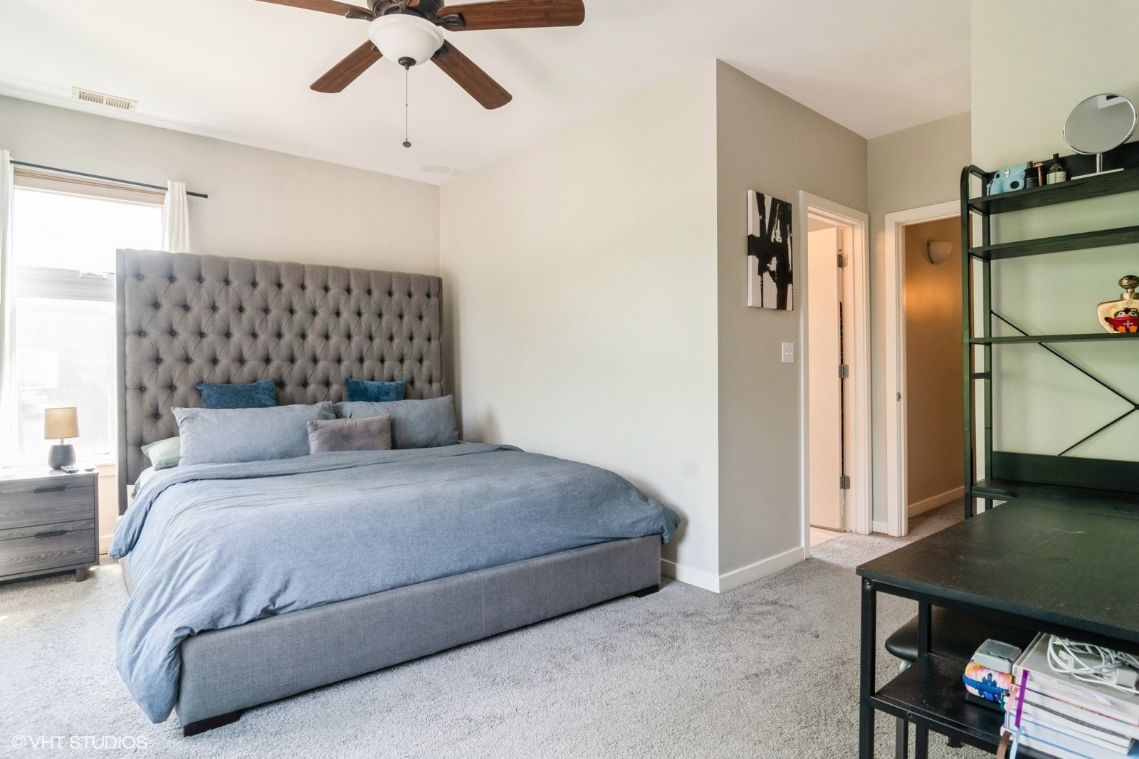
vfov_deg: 67.4
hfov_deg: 90.0
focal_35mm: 18
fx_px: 569
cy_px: 380
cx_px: 570
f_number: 8
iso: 200
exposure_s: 1/6
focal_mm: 12
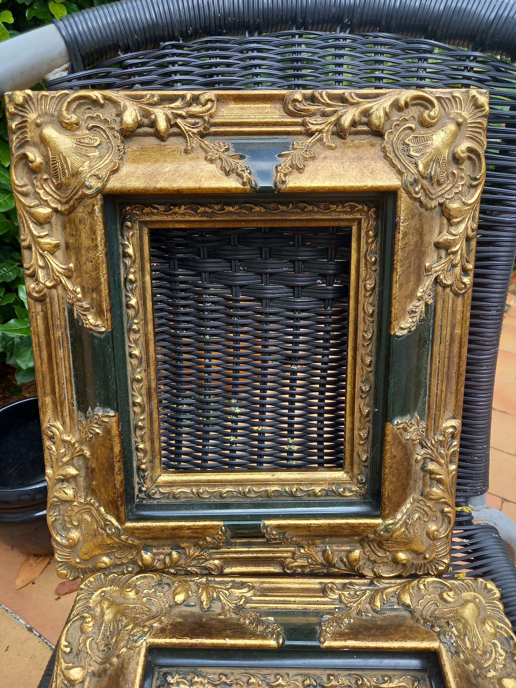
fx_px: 497
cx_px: 258
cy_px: 344
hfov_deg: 54.9
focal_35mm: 25
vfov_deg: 69.4
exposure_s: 1/139
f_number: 1.8
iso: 50
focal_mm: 4.65
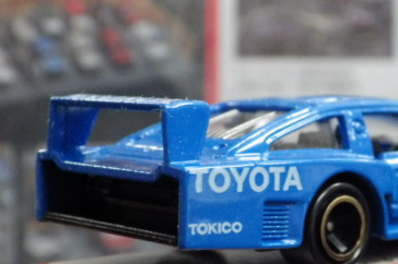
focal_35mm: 108
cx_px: 294
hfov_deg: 18.8
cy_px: 202
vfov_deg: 12.6
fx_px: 1193
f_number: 4
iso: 800
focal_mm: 10.7
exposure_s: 1/25
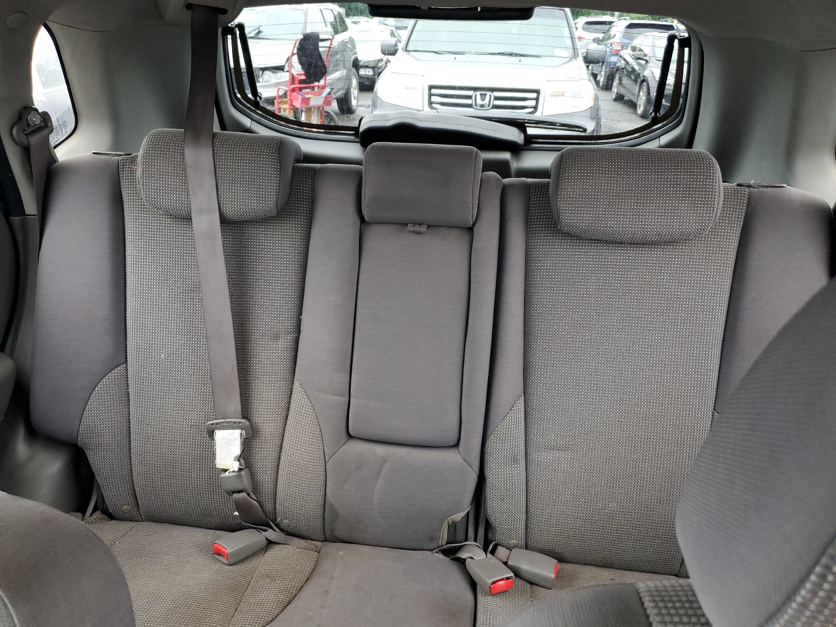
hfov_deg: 67.3
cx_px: 418
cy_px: 314
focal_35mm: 26
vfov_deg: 53.1
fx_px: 628
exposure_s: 1/60.2
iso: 121
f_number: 1.5
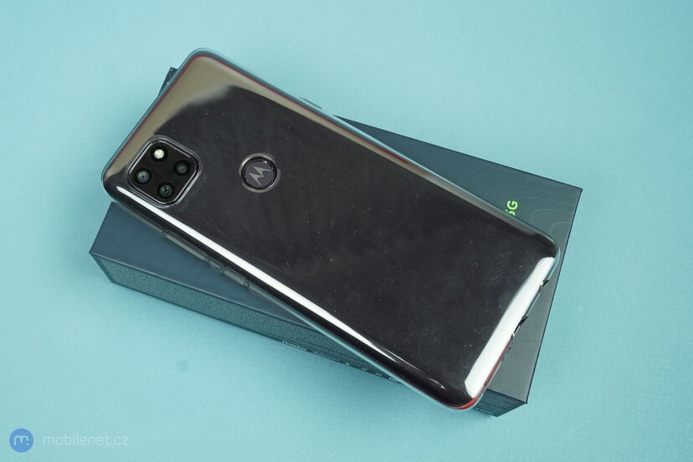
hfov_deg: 60.3
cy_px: 231
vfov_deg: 42.3
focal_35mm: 31
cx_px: 346
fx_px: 597
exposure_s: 1/250
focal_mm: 31
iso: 3200
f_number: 7.1
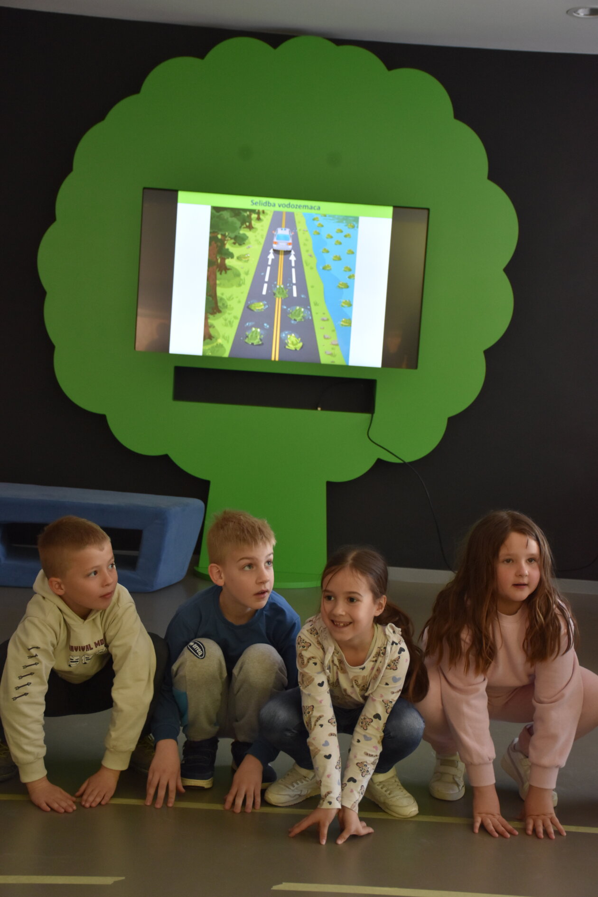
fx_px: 1308
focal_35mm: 52
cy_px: 448
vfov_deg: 37.9
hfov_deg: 25.8
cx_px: 299
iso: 800
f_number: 4.2
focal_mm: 35
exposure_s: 1/125
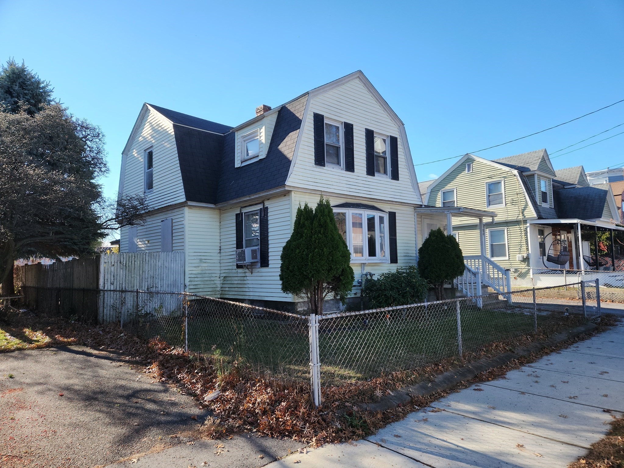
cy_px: 234
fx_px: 415
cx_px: 312
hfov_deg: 73.9
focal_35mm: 23
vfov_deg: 58.9
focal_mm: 5.4
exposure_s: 1/636
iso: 20
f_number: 1.8
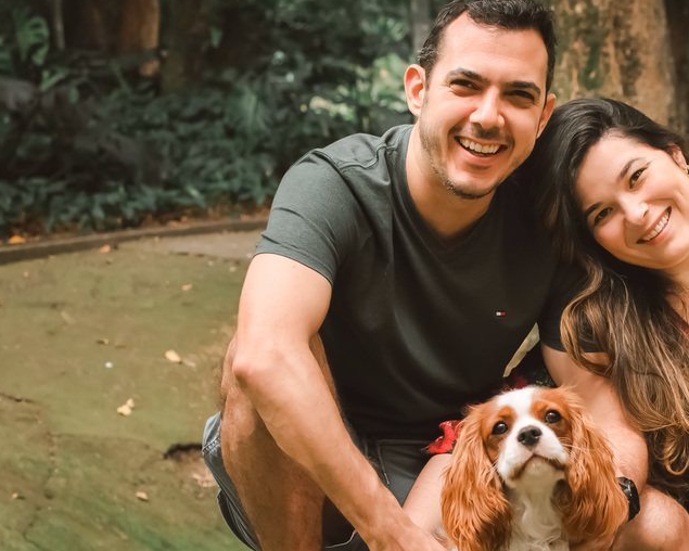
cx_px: 612
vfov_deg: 16.5
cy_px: 374
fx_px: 1894
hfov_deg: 20.2
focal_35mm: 93
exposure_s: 1/200
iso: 160
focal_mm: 35
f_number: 3.5
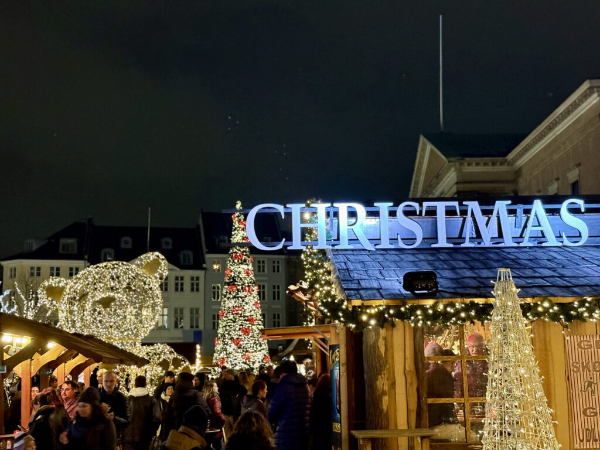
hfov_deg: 39.7
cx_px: 300
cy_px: 225
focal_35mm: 48
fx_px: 832
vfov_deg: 30.3
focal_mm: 6.76
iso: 400
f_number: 1.78
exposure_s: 1/25
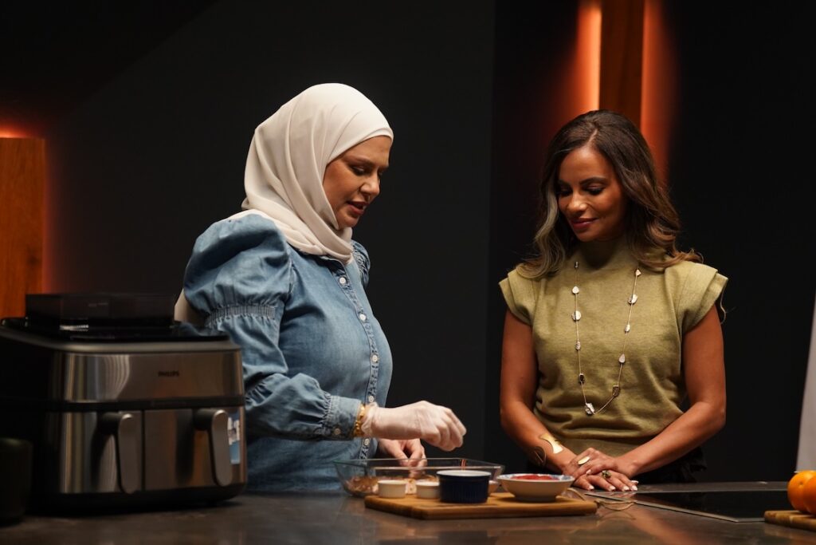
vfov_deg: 11.1
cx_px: 408
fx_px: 2811
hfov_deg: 16.5
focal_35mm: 124
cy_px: 272
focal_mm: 83
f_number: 2.8
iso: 2000
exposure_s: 1/50
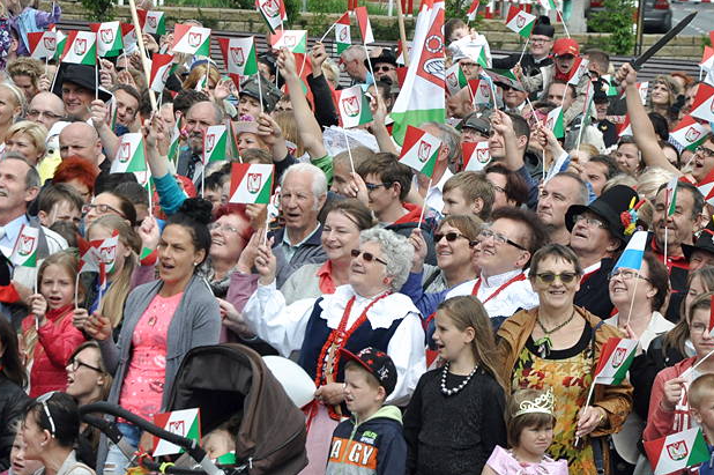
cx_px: 444
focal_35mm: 217
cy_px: 222
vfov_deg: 6.3
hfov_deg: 9.5
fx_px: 4294
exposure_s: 1/2000
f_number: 9
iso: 1250
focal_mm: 105
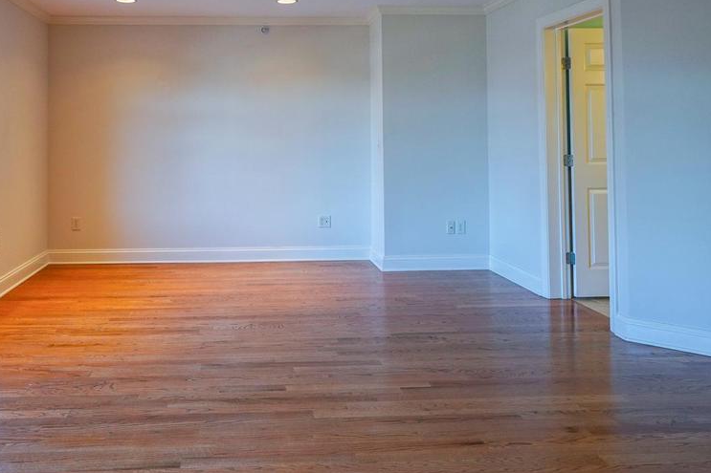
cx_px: 270
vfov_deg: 41.1
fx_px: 612
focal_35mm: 31
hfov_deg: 59.6
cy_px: 118
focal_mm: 16
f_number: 4
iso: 1000
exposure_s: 1/160
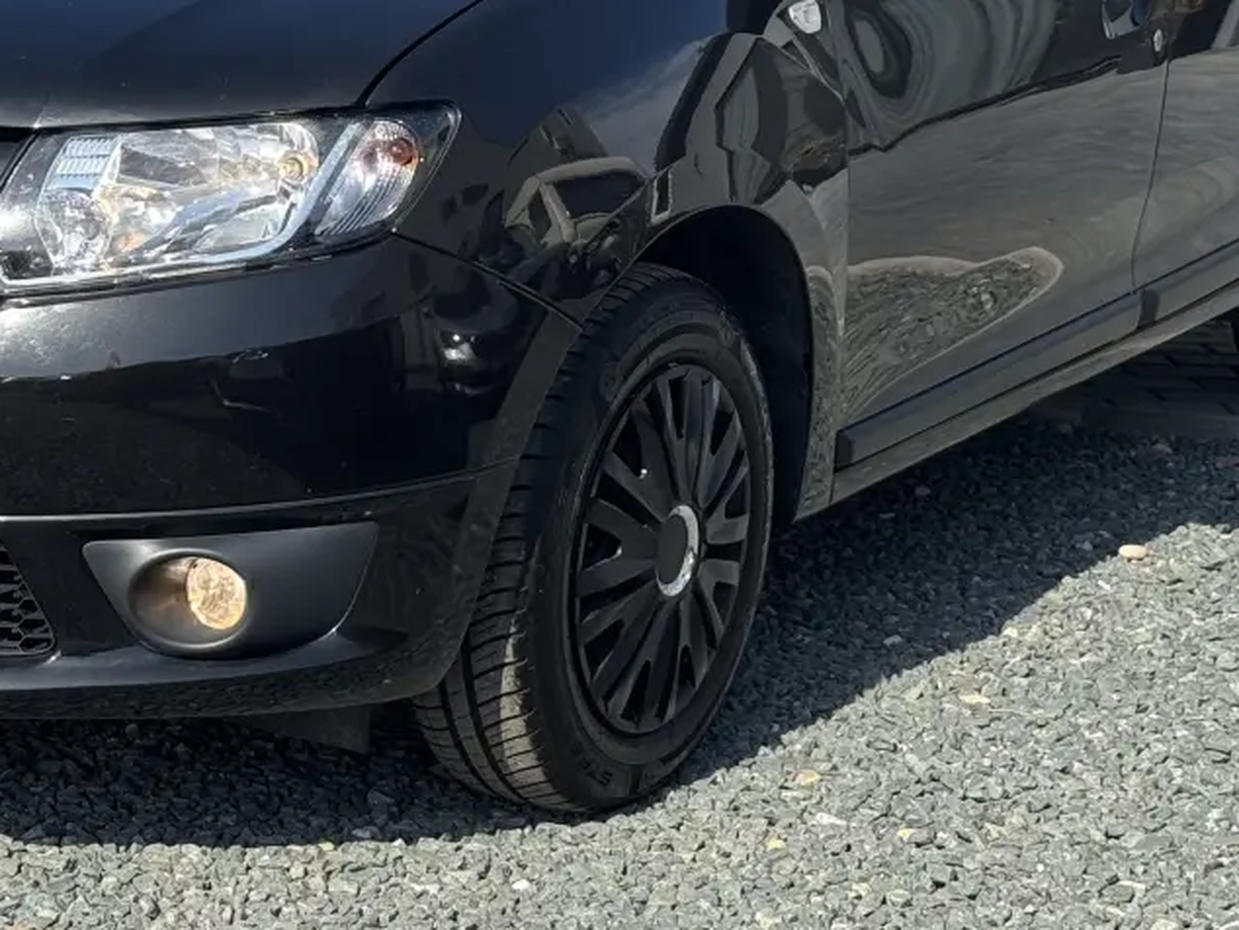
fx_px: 3903
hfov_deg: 18.0
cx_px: 512
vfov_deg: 13.5
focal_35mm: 109
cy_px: 94
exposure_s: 1/3096
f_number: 1.78
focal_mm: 6.76
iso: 64
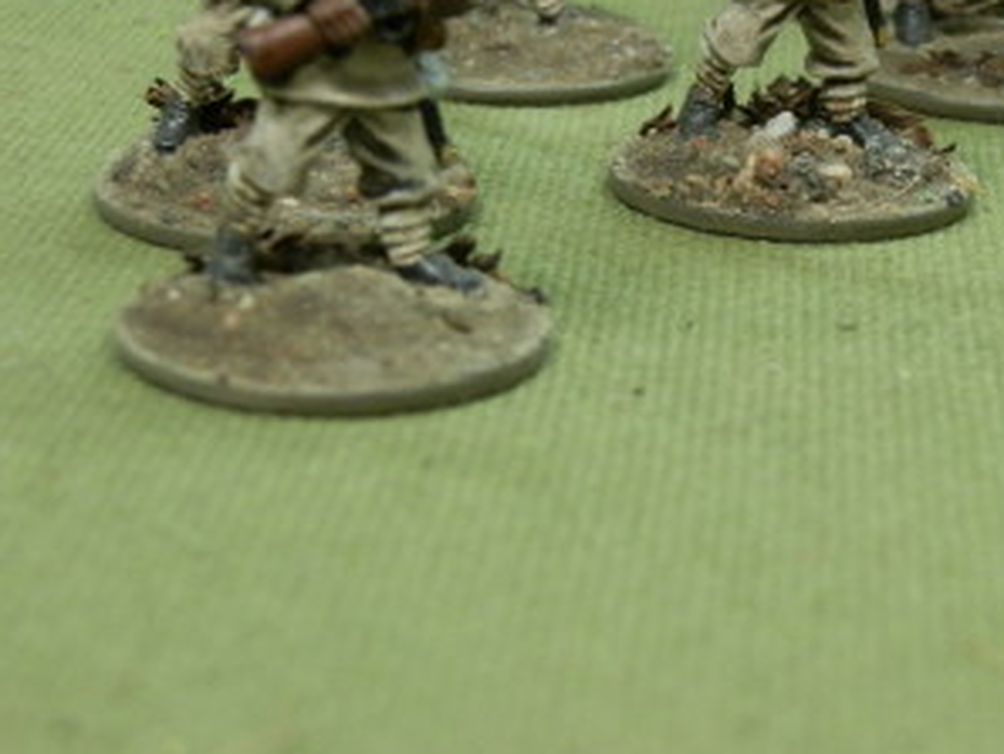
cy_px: 122
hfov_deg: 17.7
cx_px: 821
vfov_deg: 13.4
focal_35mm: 110
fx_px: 3192
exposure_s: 1/25
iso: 200
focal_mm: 10.99
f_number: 3.7
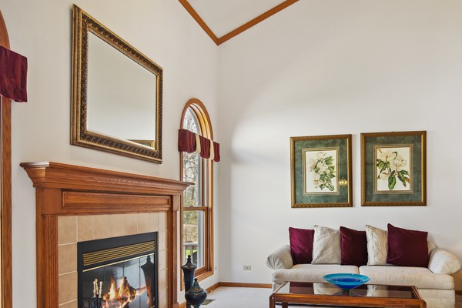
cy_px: 209
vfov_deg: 47.0
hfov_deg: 66.5
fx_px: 346
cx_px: 286
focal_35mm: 27
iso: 200
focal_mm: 12
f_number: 8
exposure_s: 1/30
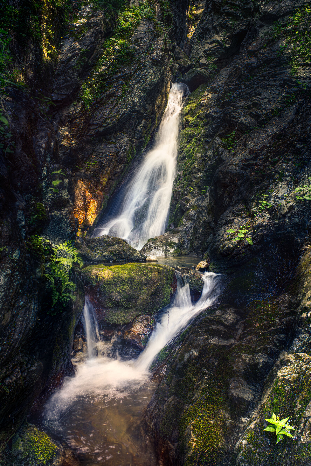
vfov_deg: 65.5
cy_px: 233
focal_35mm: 28
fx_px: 363
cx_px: 156
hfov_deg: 46.4
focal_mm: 18.3
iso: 100
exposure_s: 1/30
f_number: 2.8
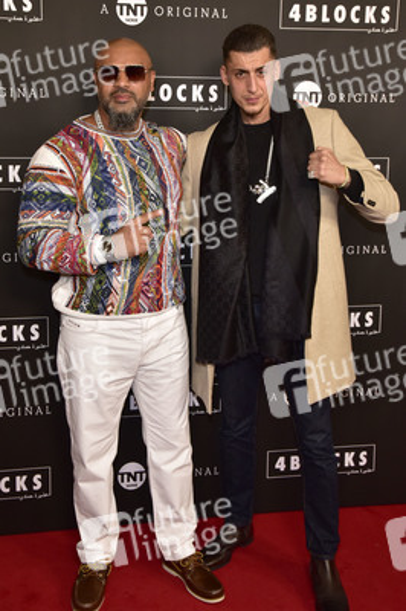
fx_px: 712
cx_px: 203
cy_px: 306
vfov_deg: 46.4
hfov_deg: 31.8
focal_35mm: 42
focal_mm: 42
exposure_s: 1/250
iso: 2000
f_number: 8
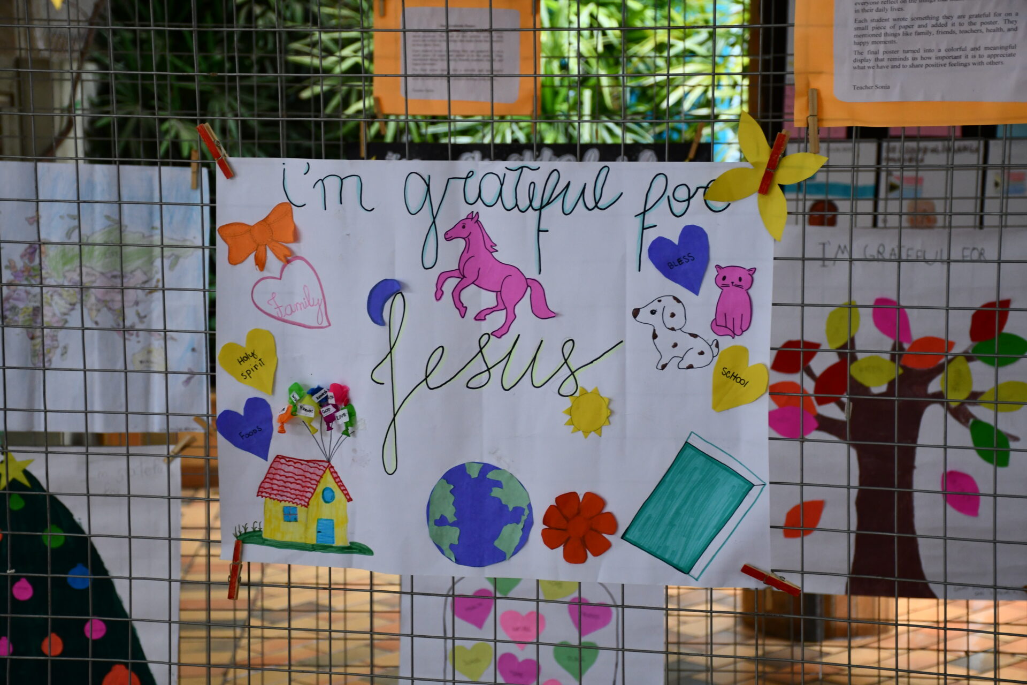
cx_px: 514
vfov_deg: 18.2
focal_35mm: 75
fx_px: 2139
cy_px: 342
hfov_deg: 27.0
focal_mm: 50
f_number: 4.8
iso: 1000
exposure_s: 1/125
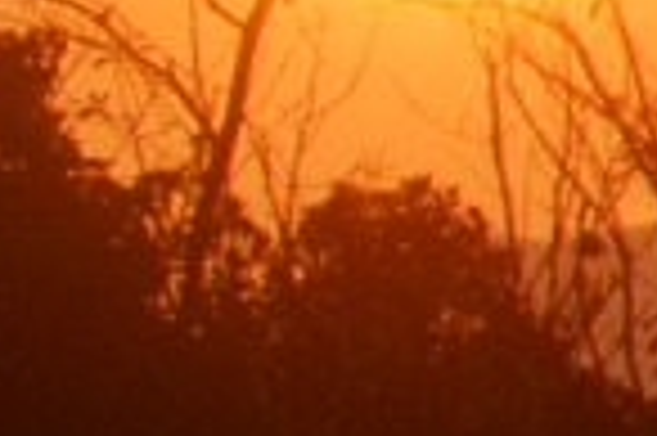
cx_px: -1516
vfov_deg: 0.4
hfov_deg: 0.7
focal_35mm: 3167
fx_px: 57732
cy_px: 407
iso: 250
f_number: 11
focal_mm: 300
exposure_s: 1/500
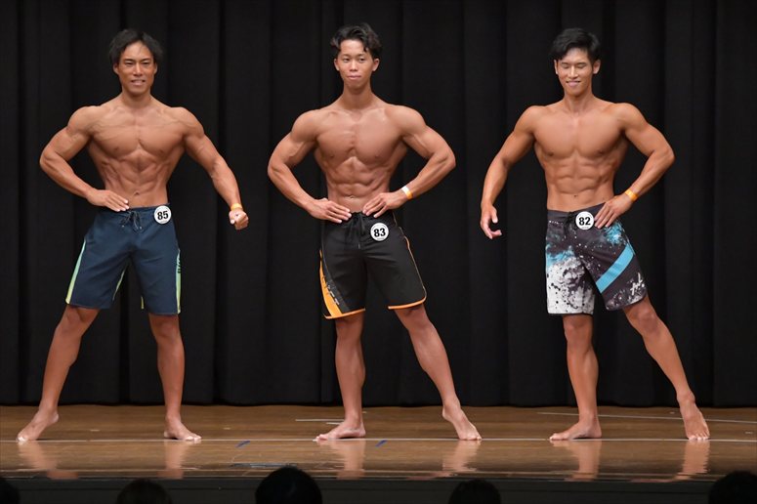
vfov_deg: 6.3
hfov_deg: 9.5
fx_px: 4561
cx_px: 378
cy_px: 252
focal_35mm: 217
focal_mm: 145
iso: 6400
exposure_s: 1/400
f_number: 5.6
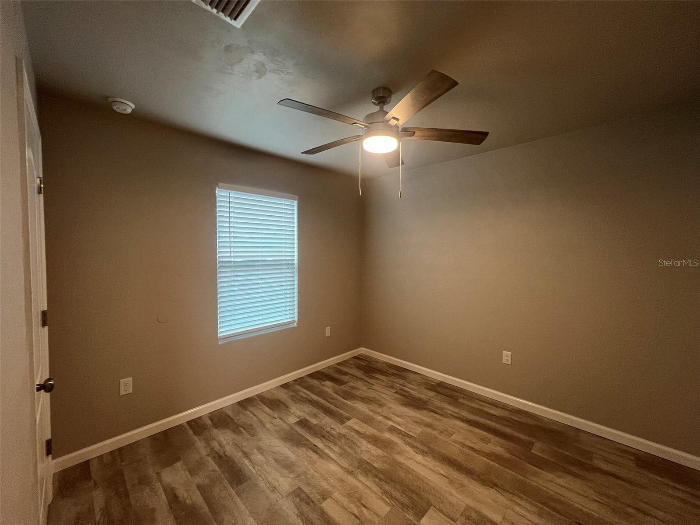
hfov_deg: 106.2
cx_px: 350
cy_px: 262
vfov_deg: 89.9
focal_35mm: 13
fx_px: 263
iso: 200
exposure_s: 1/120
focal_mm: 1.57
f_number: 1.8
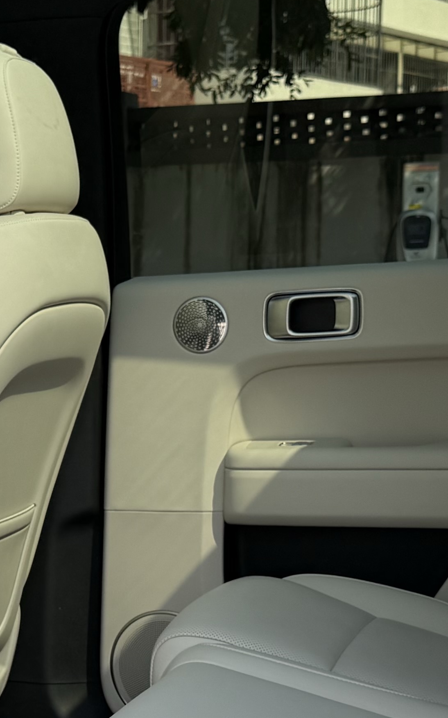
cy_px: 466
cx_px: 17
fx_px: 1622
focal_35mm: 83
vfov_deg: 24.8
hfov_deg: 15.5
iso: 80
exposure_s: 1/2110
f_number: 1.78
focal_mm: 6.76
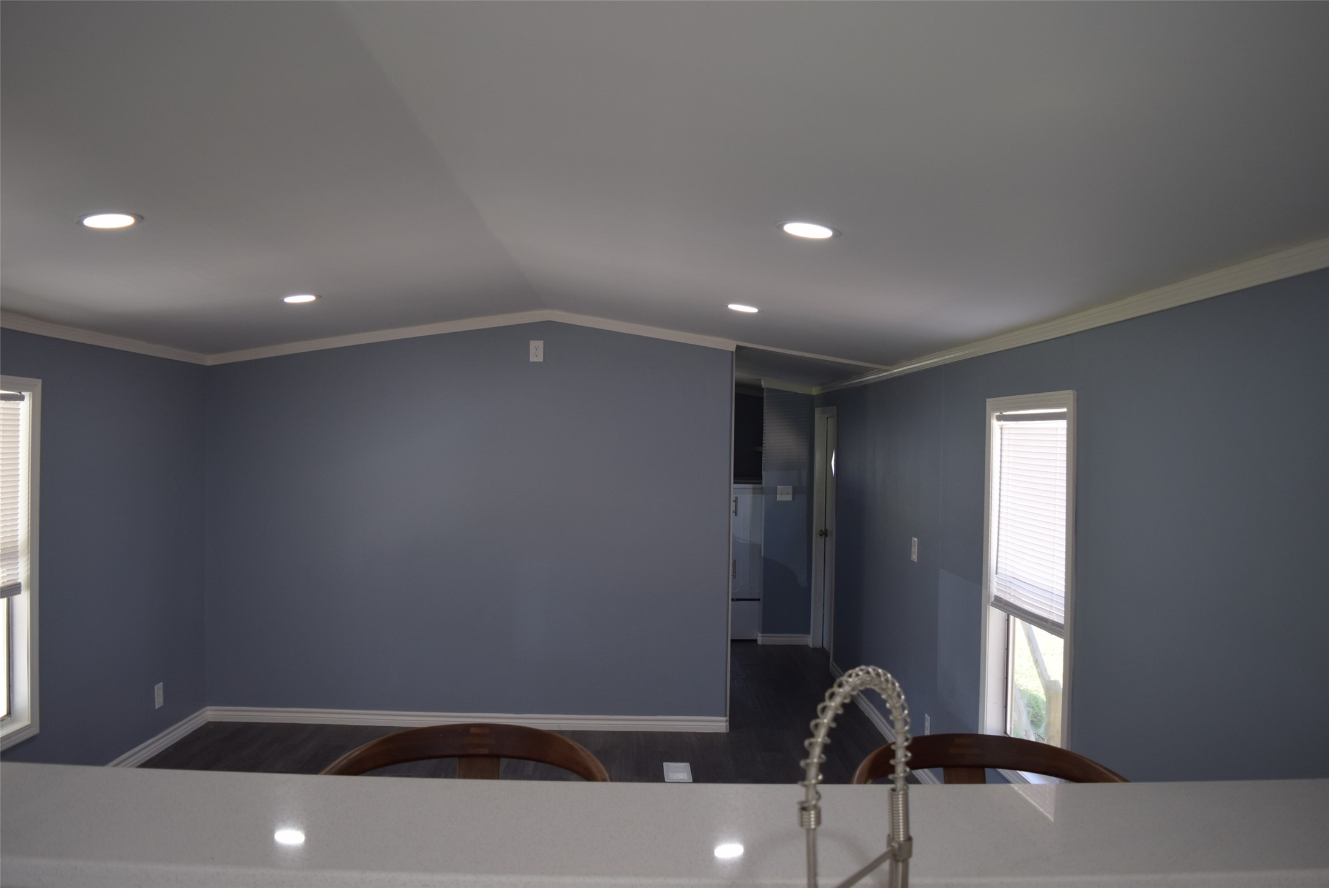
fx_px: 997
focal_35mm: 27
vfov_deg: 48.0
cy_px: 444
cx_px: 664
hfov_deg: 67.4
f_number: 3.5
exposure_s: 1/125
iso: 400
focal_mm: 18
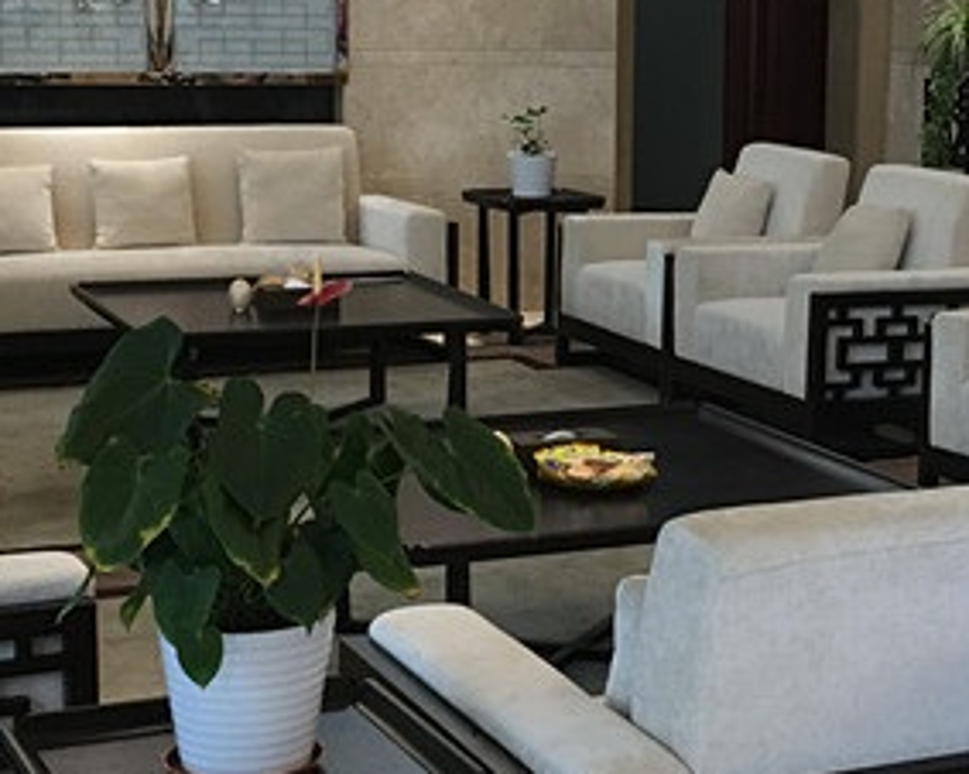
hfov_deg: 23.6
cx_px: 753
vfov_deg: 19.1
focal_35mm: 80
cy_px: 291
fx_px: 2293
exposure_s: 1/33
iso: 50
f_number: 2.2
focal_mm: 4.15
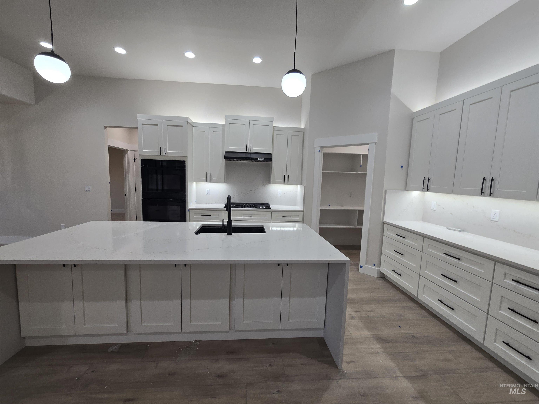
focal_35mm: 13
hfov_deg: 106.2
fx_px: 202
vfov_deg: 89.9
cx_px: 270
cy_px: 202
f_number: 2.2
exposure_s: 1/60
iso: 64
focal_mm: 2.2
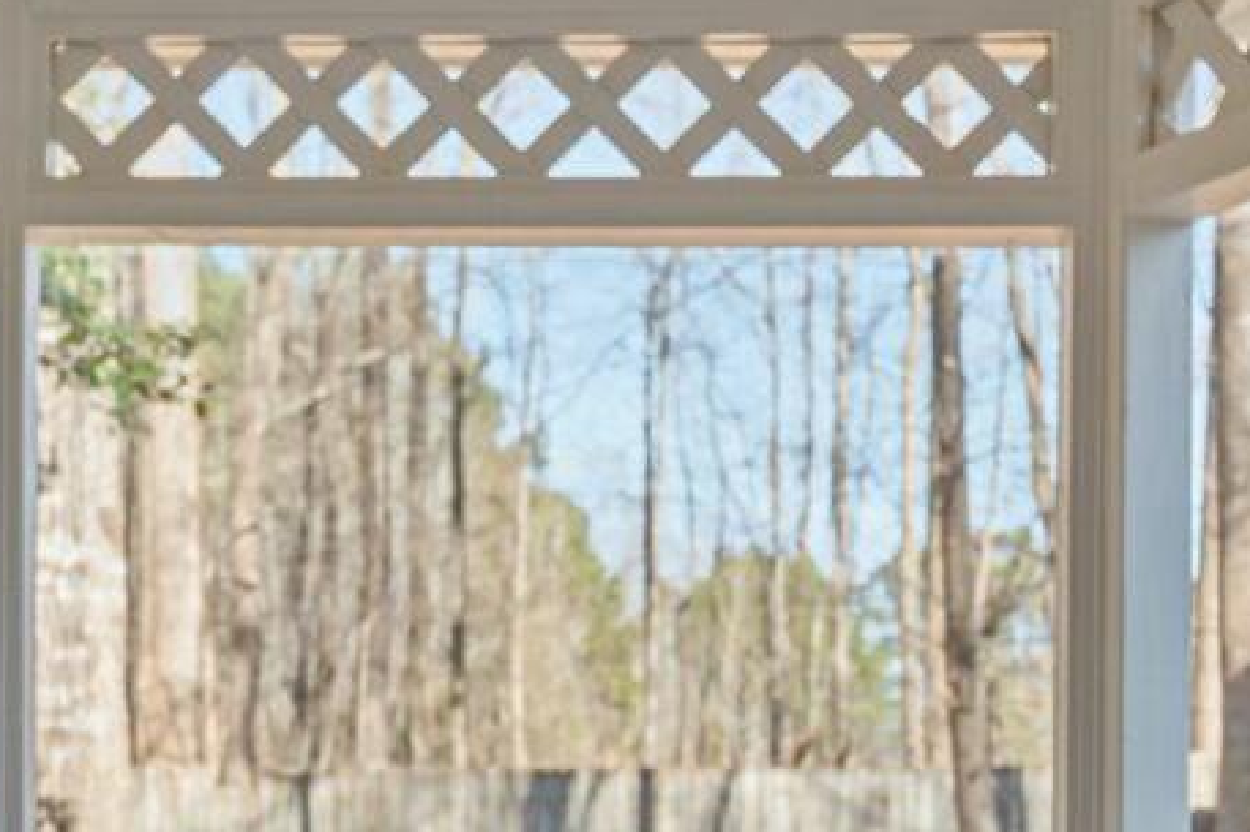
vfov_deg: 17.2
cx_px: 483
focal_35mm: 76
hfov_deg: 26.6
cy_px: 968
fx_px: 2638
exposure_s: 1/125
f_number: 3.2
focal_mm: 17
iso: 400
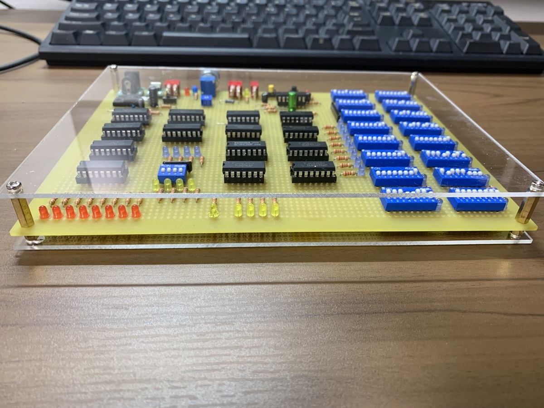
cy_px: 204
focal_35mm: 26
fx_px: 409
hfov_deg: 67.3
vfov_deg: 53.1
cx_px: 272
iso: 125
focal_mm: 4.25
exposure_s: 1/57
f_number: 1.8
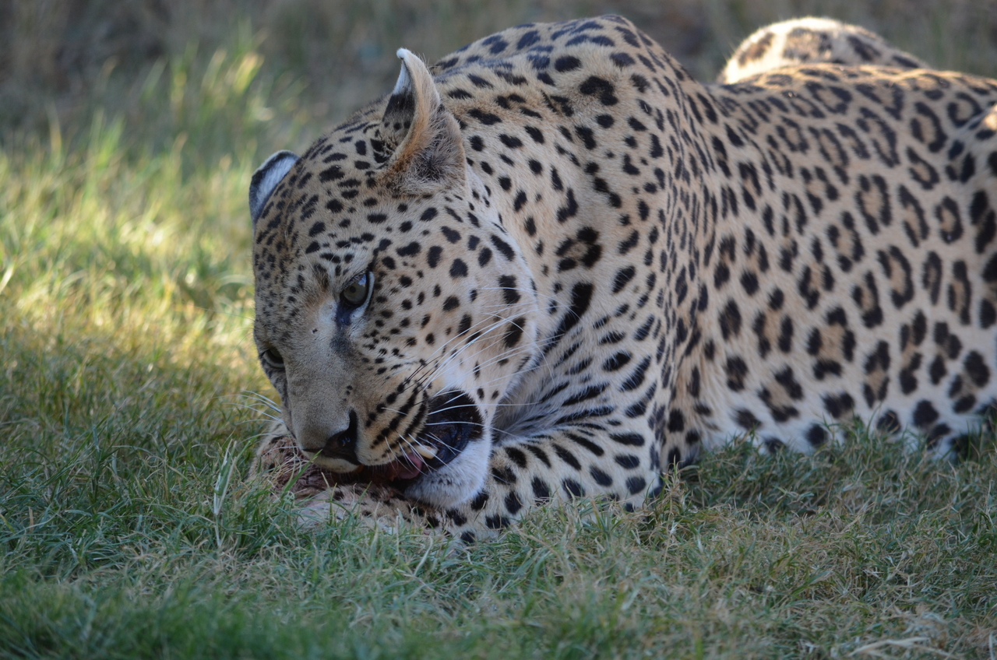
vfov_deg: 3.3
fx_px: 11608
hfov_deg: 4.9
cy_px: 330
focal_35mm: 420
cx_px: 498
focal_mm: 280
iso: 500
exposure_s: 1/250
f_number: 5.6
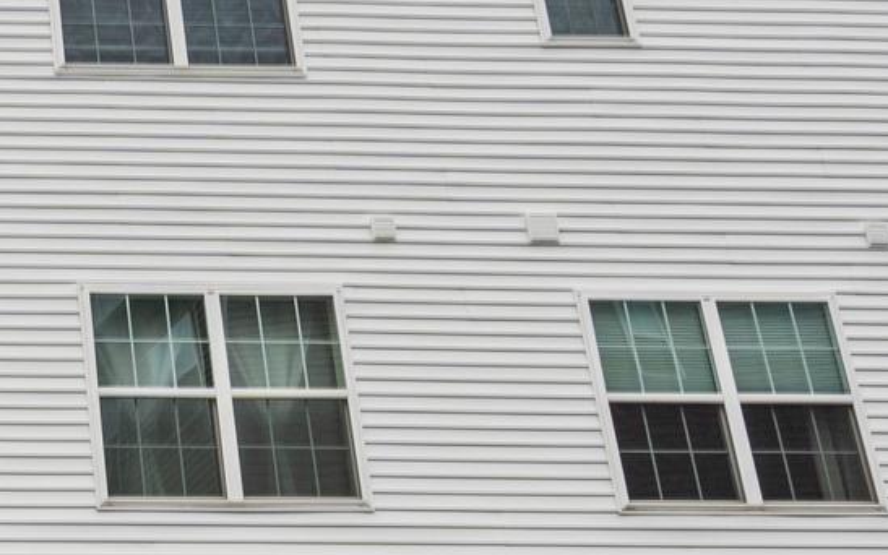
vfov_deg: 21.2
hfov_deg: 27.2
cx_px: -313
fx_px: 1476
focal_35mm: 61
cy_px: 377
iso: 250
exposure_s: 1/400
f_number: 9
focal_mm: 16
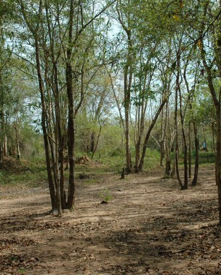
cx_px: 122
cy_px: 128
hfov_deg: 29.7
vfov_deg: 36.6
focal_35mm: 51
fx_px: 417
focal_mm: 22
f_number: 8
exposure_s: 1/250
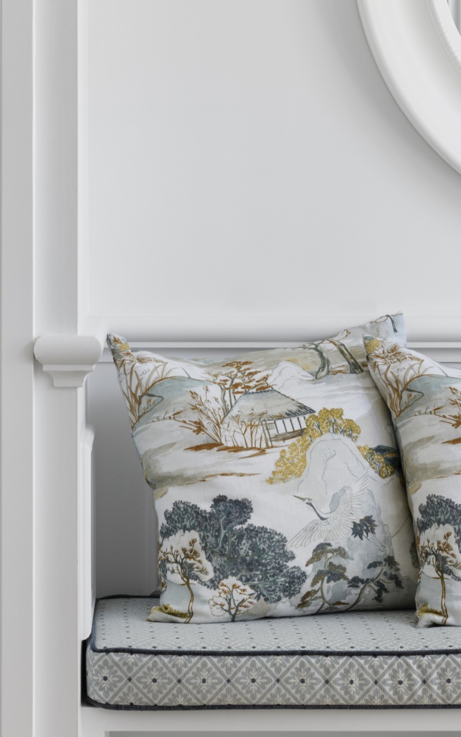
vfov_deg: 14.5
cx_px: 270
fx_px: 2875
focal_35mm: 143
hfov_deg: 9.2
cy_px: 160
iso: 100
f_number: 8
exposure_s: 1/8
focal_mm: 50
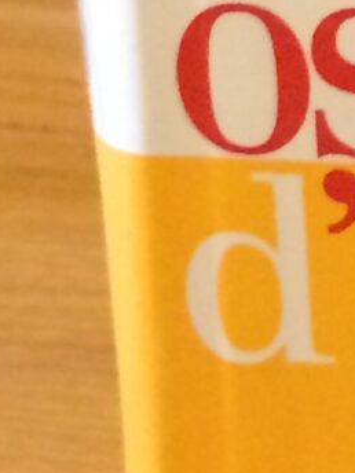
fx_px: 2954
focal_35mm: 216
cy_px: 84
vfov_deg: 9.1
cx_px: 1021
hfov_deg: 6.4
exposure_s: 1/20
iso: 320
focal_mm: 4.15
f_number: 2.2
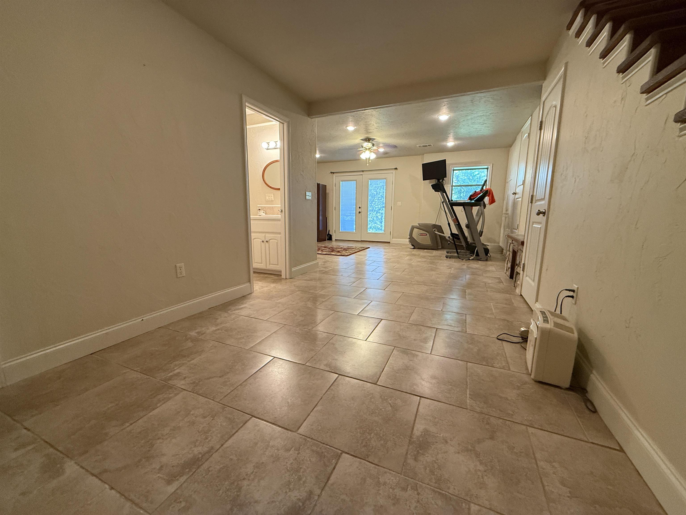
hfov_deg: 102.1
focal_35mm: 14
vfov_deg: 85.7
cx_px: 343
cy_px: 258
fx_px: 277
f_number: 2.2
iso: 400
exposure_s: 1/60
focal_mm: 2.22
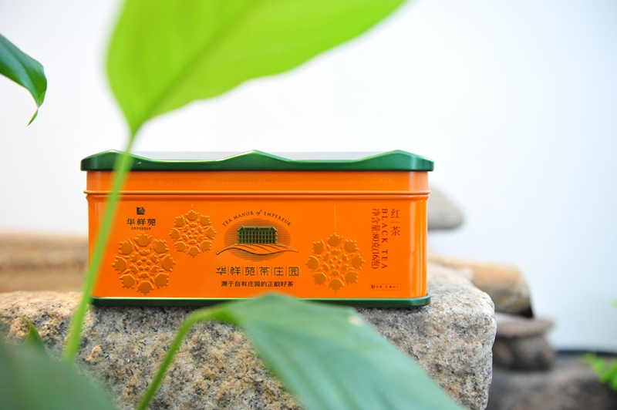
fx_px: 685
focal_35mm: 40
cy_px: 205
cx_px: 308
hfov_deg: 48.5
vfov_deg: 33.3
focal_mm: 40
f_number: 2.8
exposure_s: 1/30
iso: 3200
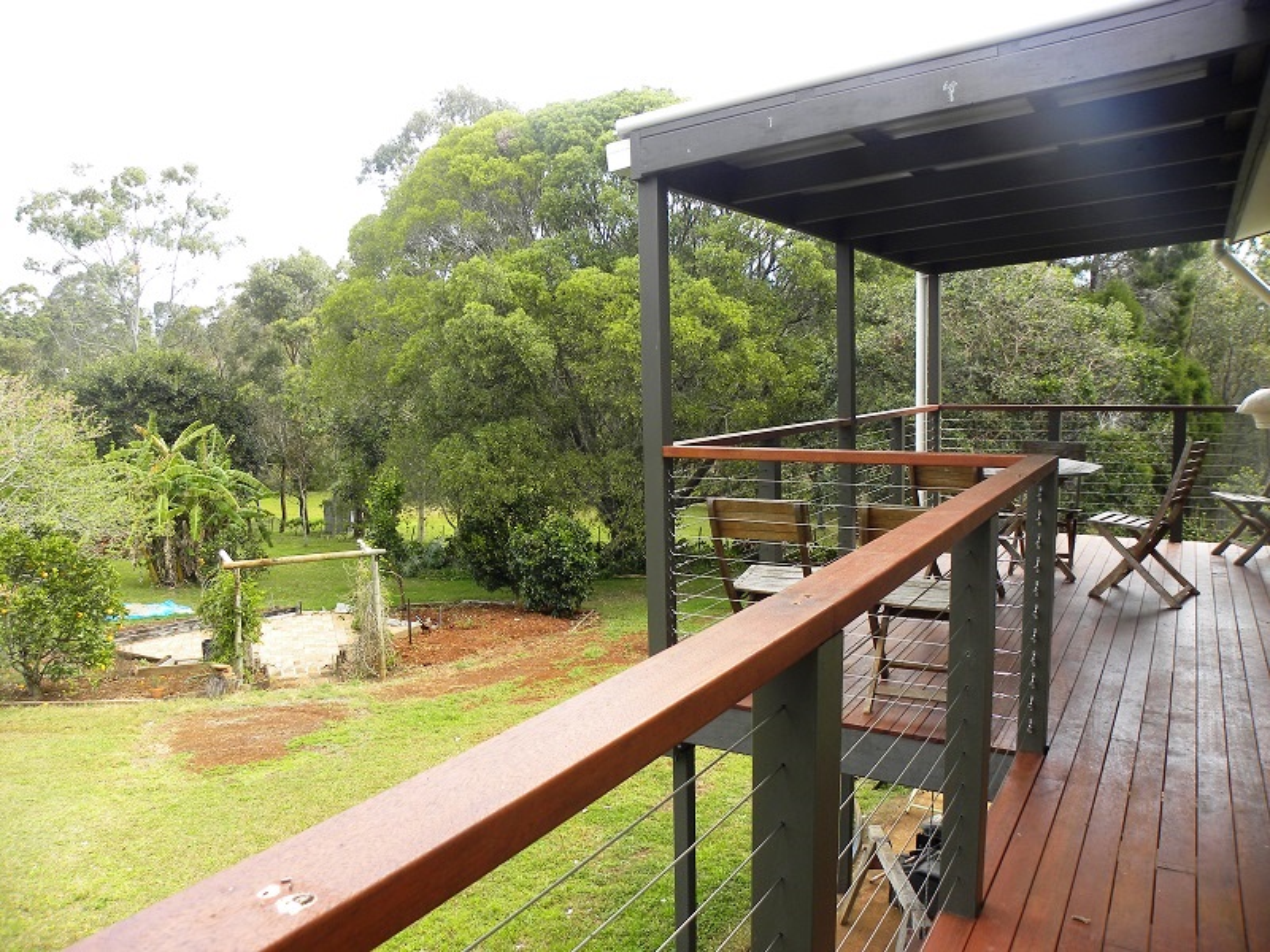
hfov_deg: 67.3
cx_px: 635
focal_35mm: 26
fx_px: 954
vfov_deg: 53.1
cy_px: 476
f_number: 2.8
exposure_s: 1/146
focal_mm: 4.6
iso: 64
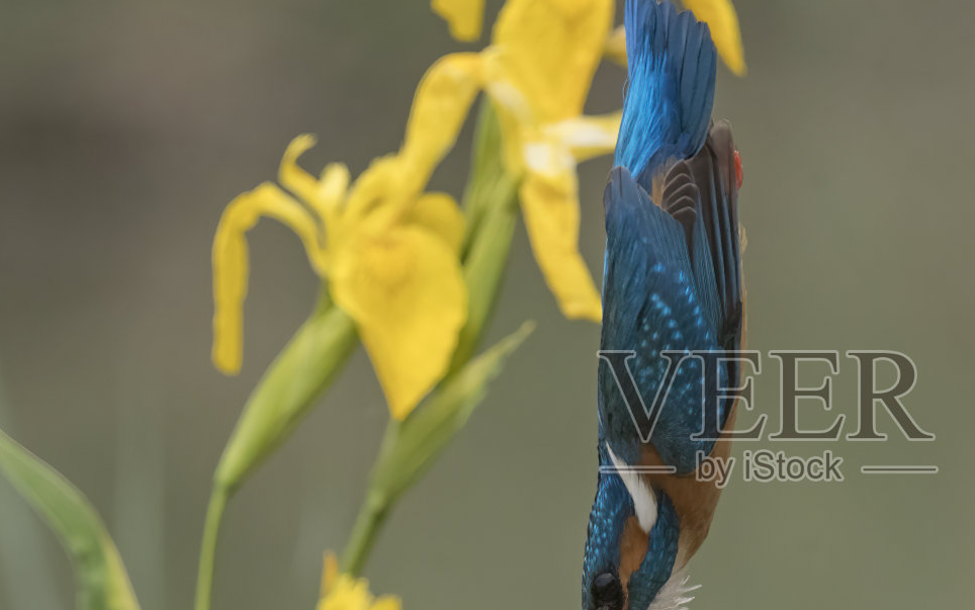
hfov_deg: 2.8
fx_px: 20226
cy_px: 420
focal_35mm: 761
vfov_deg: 1.7
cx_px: 768
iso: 2000
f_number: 10
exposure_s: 1/5000
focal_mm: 300
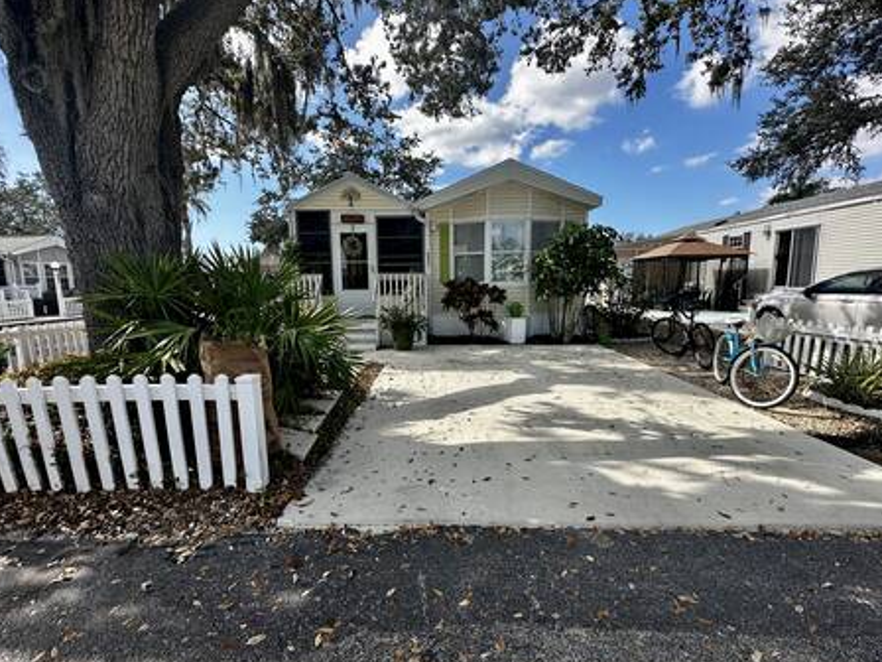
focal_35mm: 16
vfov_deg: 78.1
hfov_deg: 94.5
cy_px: 335
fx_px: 408
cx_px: 441
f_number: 2.2
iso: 40
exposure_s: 1/1062
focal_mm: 2.22
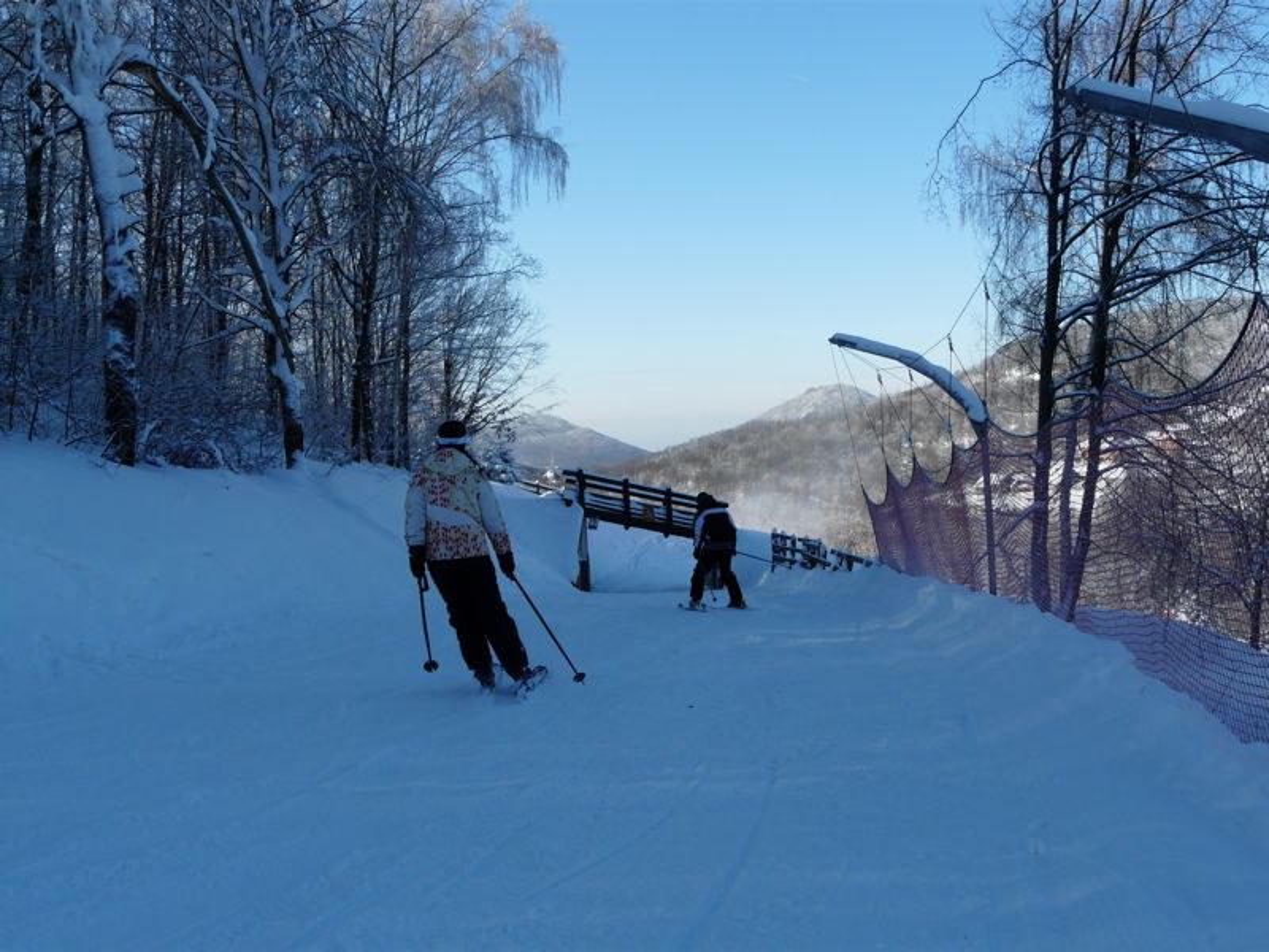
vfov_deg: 37.7
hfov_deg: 49.0
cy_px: 476
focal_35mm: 38
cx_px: 634
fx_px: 1393
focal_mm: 6.3
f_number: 5.6
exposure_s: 1/400
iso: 100
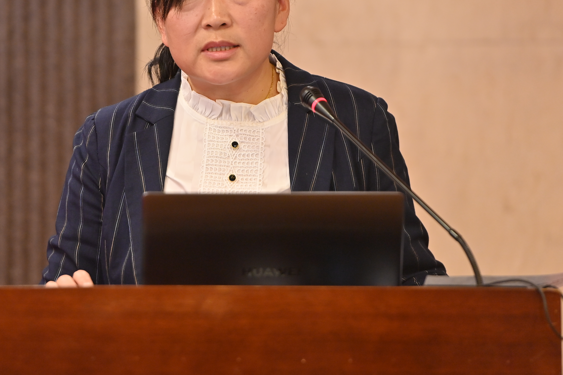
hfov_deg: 6.9
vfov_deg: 4.6
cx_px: 229
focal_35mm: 298
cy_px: 108
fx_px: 4660
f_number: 3.2
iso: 1000
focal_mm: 200
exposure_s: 1/125
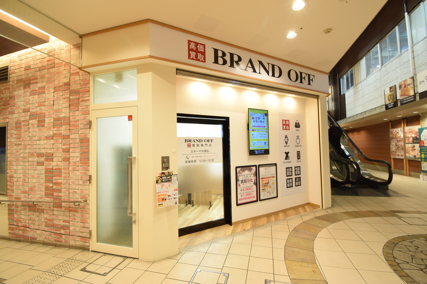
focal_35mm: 15
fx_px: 178
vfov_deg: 77.3
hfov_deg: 100.4
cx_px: 214
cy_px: 142
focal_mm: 10
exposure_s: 1/20
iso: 800
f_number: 8
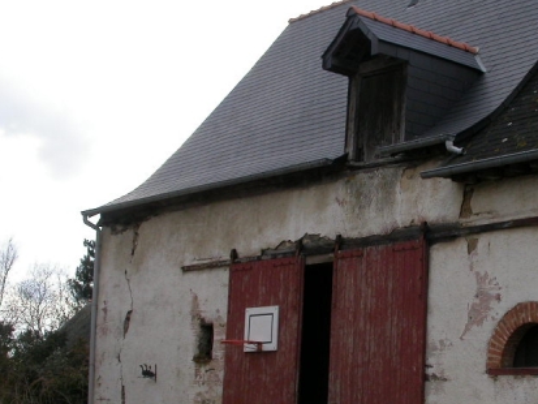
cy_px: 235
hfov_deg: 25.3
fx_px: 1182
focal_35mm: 76
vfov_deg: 19.4
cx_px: 416
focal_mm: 9.6
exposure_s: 1/189
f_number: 6.4
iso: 100
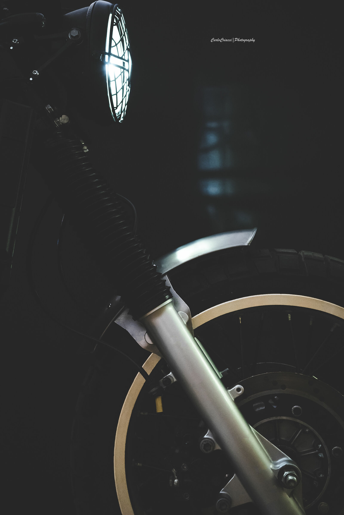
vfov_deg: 54.4
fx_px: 502
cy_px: 258
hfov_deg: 37.9
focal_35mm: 35
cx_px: 172
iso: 12800
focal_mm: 35
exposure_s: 1/125
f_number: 6.3
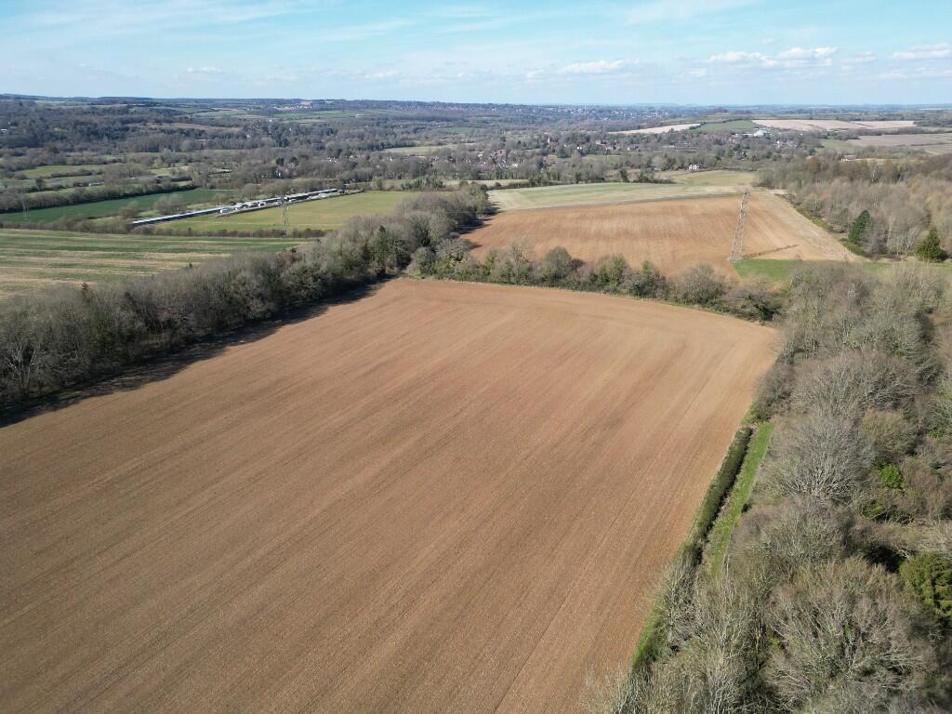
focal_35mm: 24
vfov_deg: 56.8
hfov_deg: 71.6
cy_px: 357
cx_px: 476
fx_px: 660
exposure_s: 1/2500
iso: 140
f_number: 1.7
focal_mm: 6.72
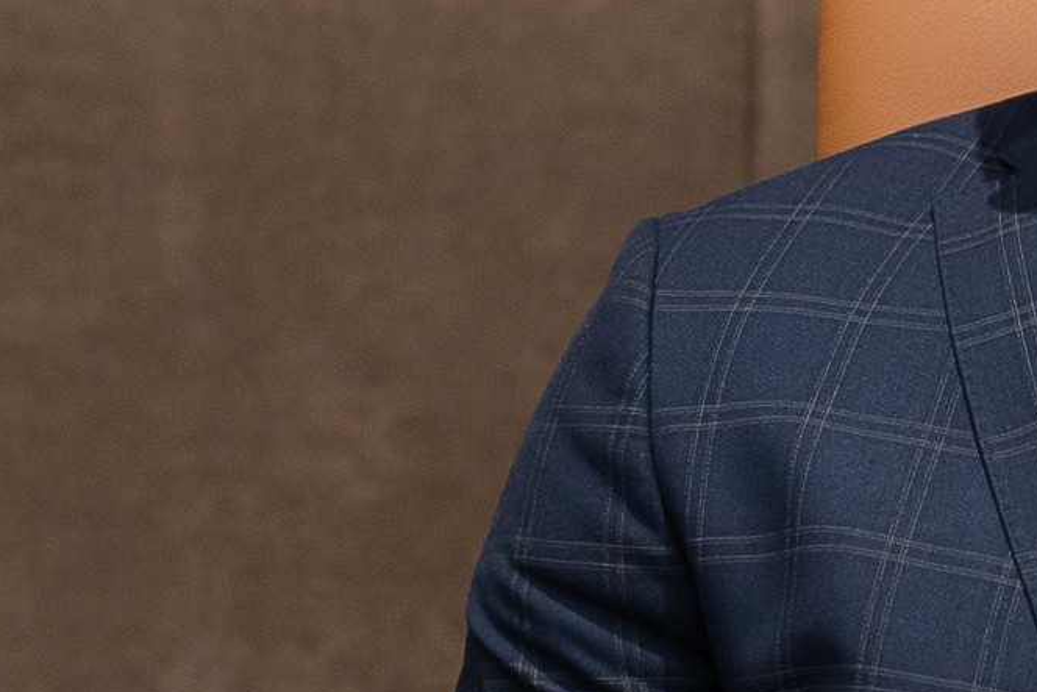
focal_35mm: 447
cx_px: 896
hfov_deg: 4.6
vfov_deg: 3.1
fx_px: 12878
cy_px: 25
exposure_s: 1/50
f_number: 2.8
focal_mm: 70
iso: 400
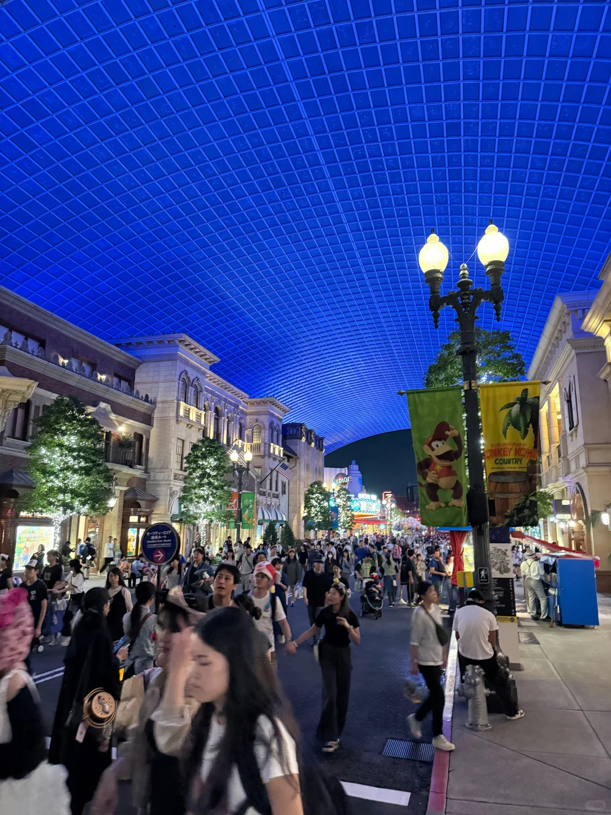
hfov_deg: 56.8
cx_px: 306
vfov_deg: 71.6
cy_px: 408
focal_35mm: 24
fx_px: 565
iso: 1250
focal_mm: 6.76
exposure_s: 1/30
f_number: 1.78
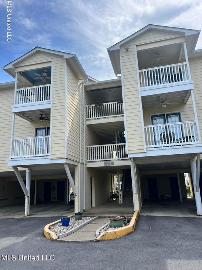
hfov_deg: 53.0
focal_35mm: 26
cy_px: 135
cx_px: 101
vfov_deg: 67.3
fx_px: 202
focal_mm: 5.7
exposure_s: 1/2404
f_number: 1.5
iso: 50
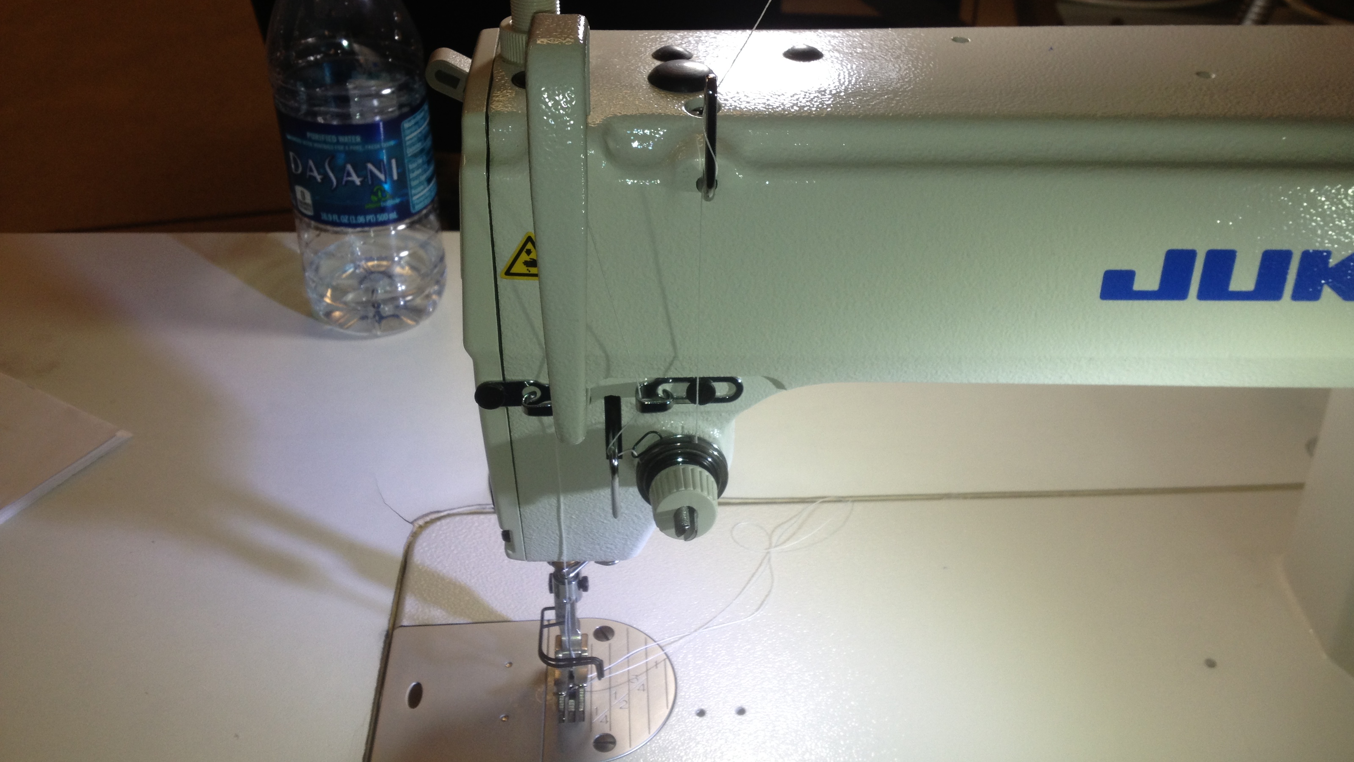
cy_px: 324
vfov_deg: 30.4
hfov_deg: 51.6
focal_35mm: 39
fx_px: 1400
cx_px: 692
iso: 50
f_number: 2.4
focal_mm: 4.28
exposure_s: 1/138
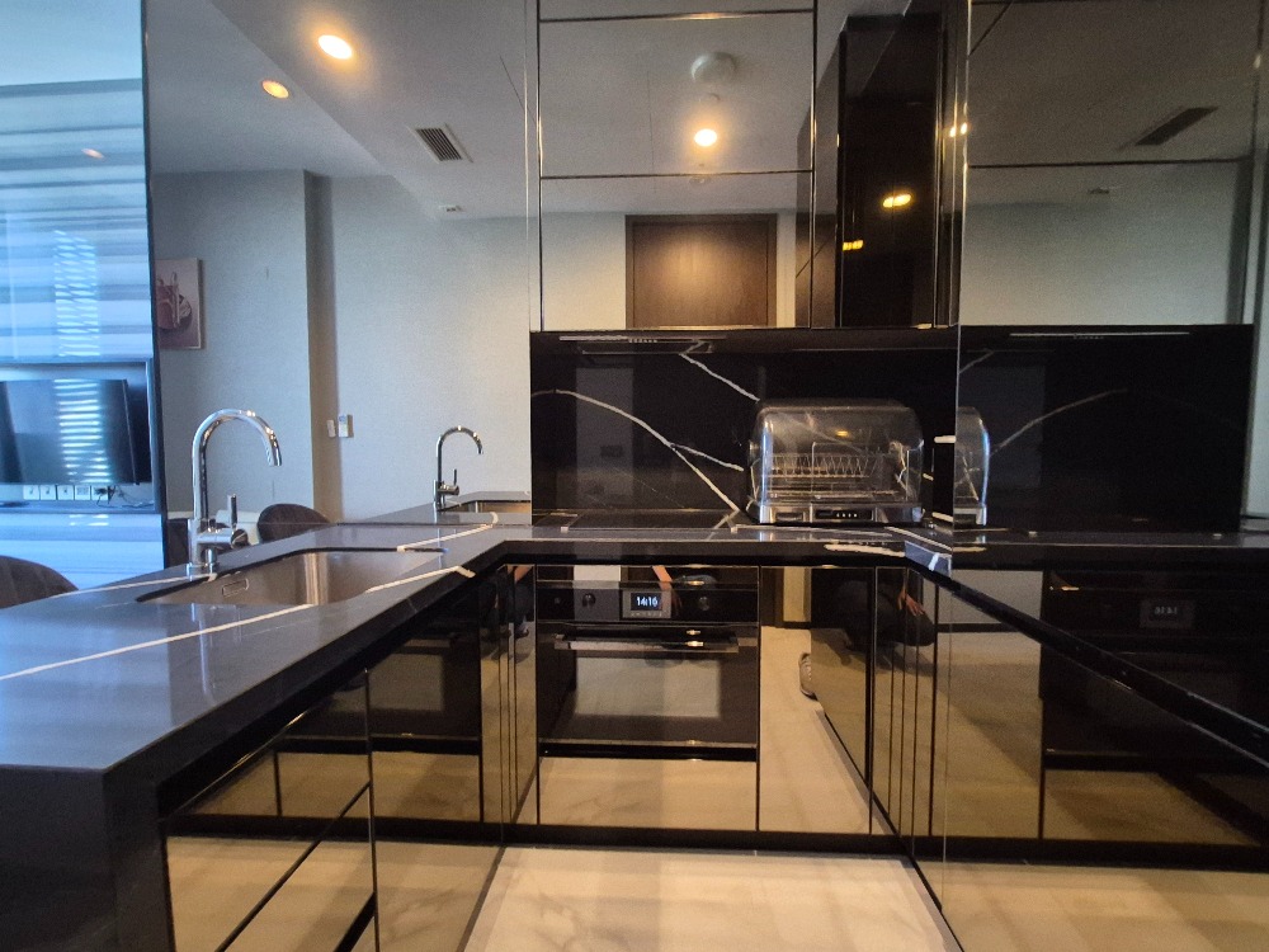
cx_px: 634
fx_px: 477
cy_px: 476
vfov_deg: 89.9
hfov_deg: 106.2
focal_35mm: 13
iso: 1250
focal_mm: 1.74
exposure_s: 1/25
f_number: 2.2
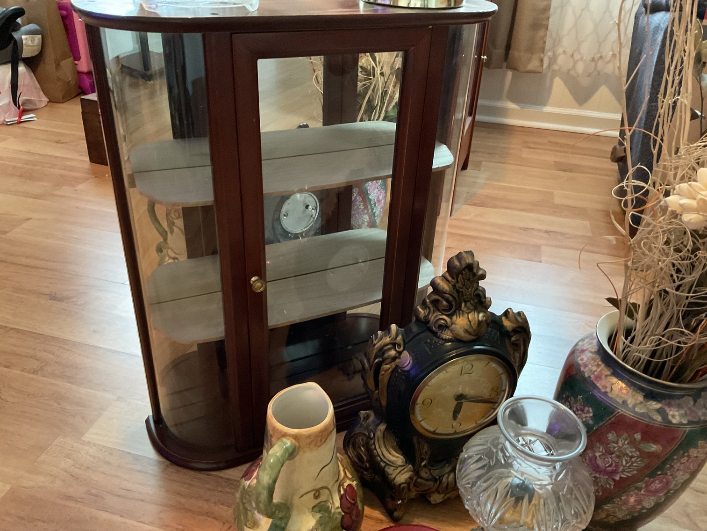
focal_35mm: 29
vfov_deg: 48.2
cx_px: 354
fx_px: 592
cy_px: 266
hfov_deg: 61.7
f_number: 1.8
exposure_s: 1/30
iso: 400
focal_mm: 3
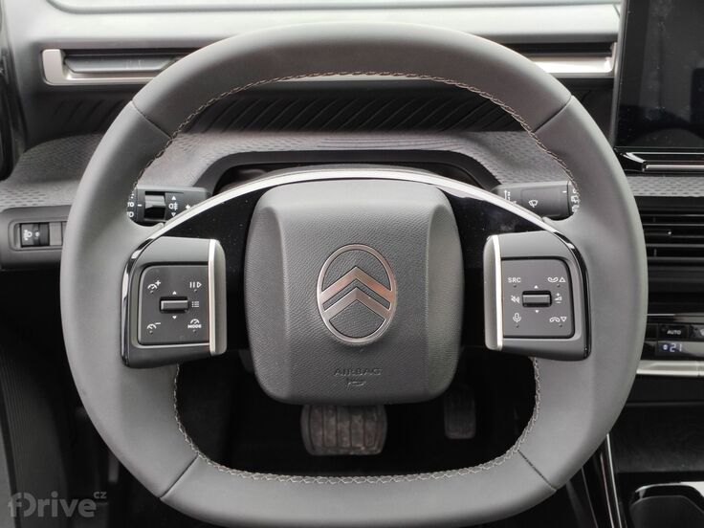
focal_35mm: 54
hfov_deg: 35.5
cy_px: 264
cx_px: 352
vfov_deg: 27.0
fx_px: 1098
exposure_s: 1/100
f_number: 1.9
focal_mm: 5.52
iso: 200
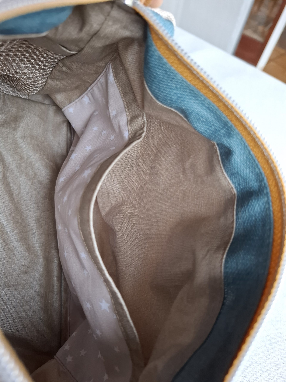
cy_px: 191
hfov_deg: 58.9
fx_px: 253
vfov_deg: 73.9
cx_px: 143
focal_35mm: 23
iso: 320
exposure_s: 1/50
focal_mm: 5.54
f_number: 1.8
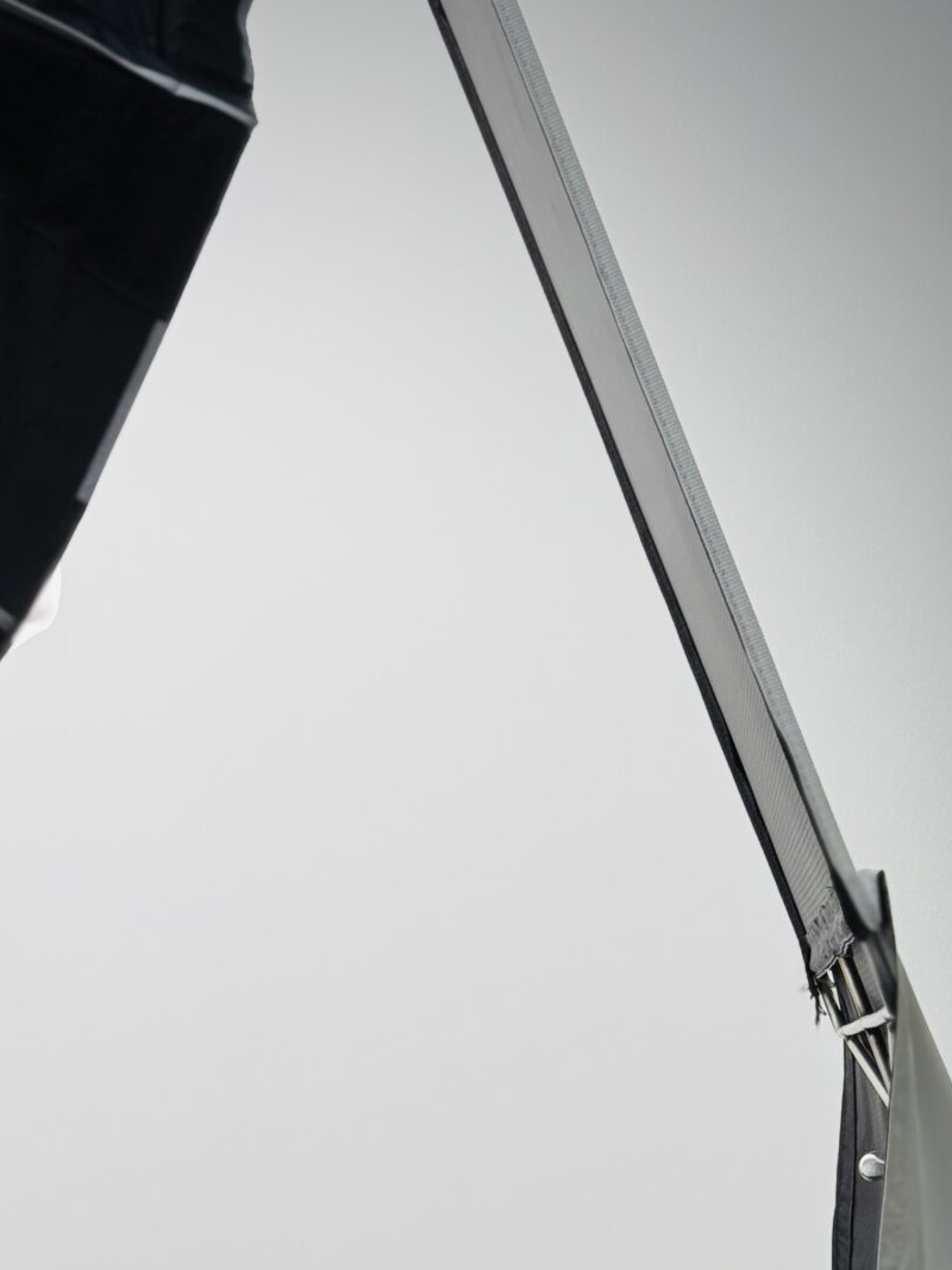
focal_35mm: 96
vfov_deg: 19.9
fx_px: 3521
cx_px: 36
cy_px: 1216
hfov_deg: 15.2
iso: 64
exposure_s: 1/464
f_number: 1.78
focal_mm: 6.76
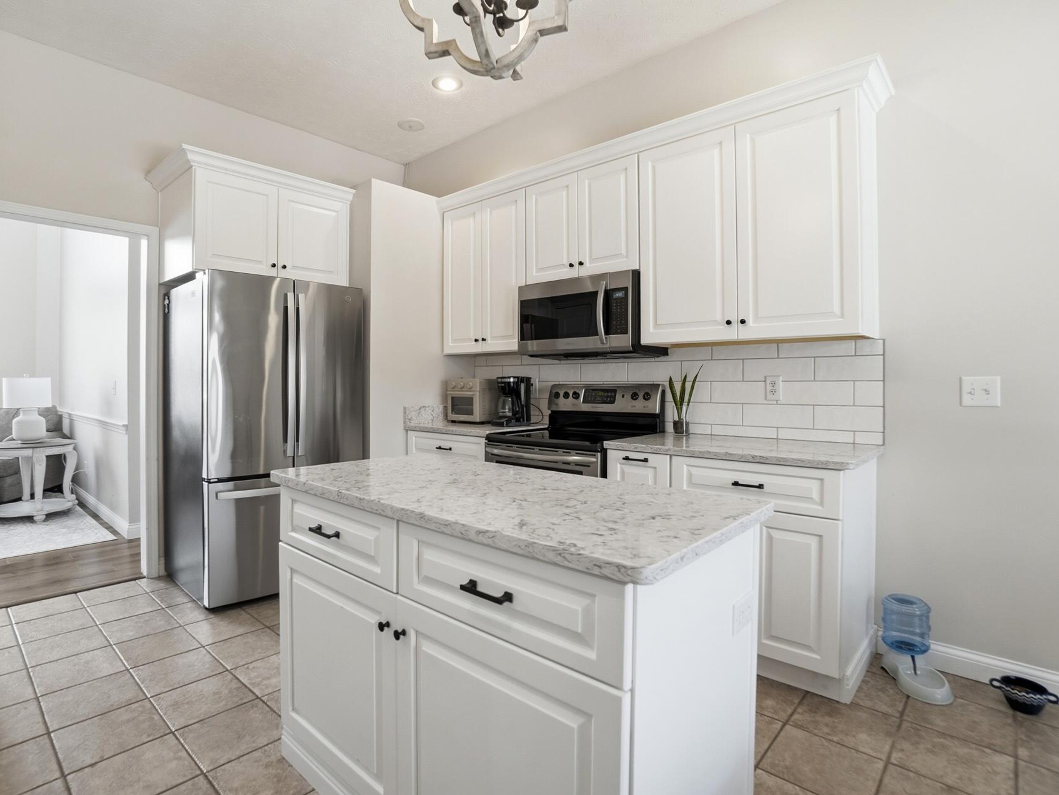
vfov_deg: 74.7
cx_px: 511
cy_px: 386
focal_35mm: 17
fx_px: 520
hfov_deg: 91.0
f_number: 4
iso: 100
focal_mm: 10
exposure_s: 1/640
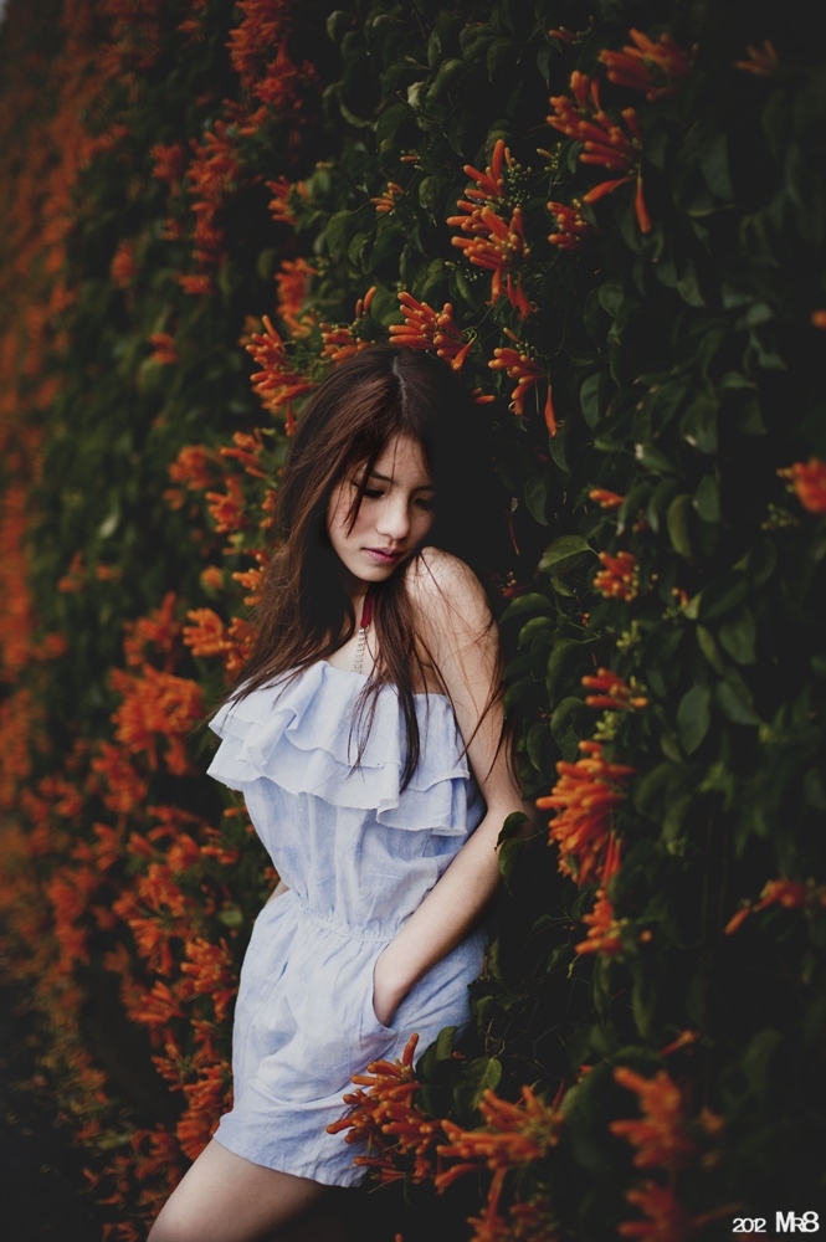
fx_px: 1724
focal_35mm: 50
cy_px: 621
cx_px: 413
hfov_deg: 26.9
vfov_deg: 39.6
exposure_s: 1/320
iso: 500
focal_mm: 50
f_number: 1.4
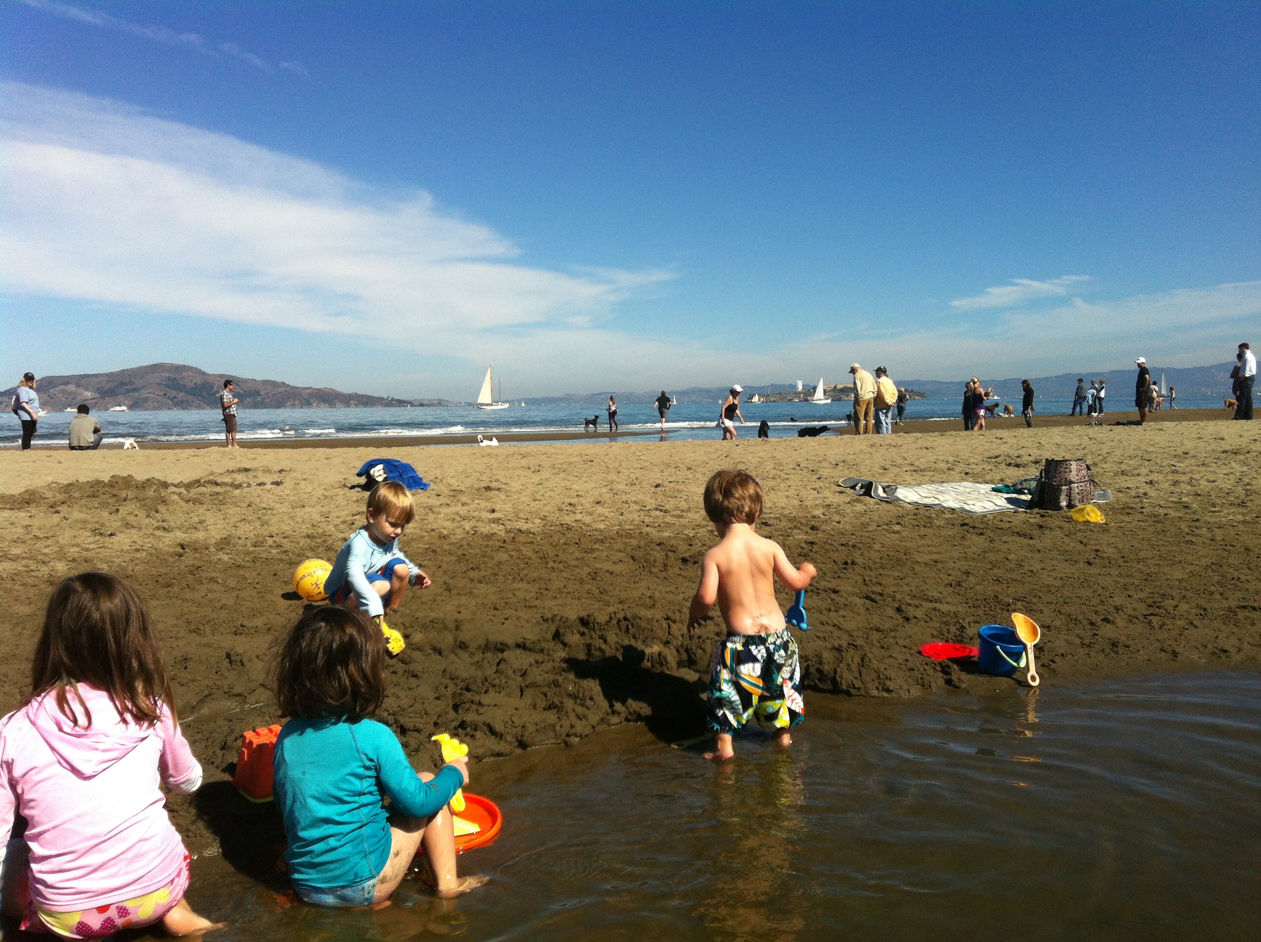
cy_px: 471
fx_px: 1273
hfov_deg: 52.7
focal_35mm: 35
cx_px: 630
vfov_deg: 40.6
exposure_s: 1/1969
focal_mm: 3.85
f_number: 2.8
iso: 80
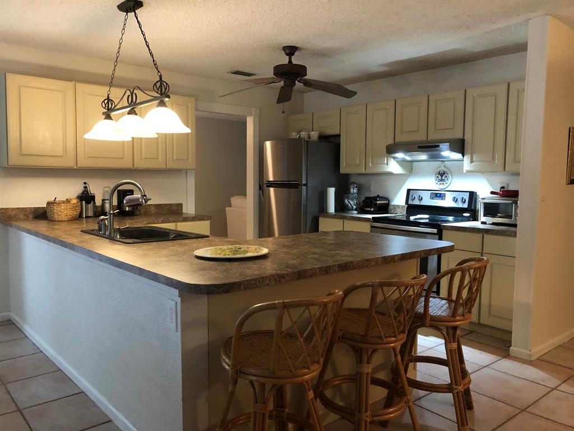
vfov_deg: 49.7
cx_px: 287
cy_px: 216
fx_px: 464
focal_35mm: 28
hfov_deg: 63.4
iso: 100
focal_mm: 3.99
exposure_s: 1/11
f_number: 1.8
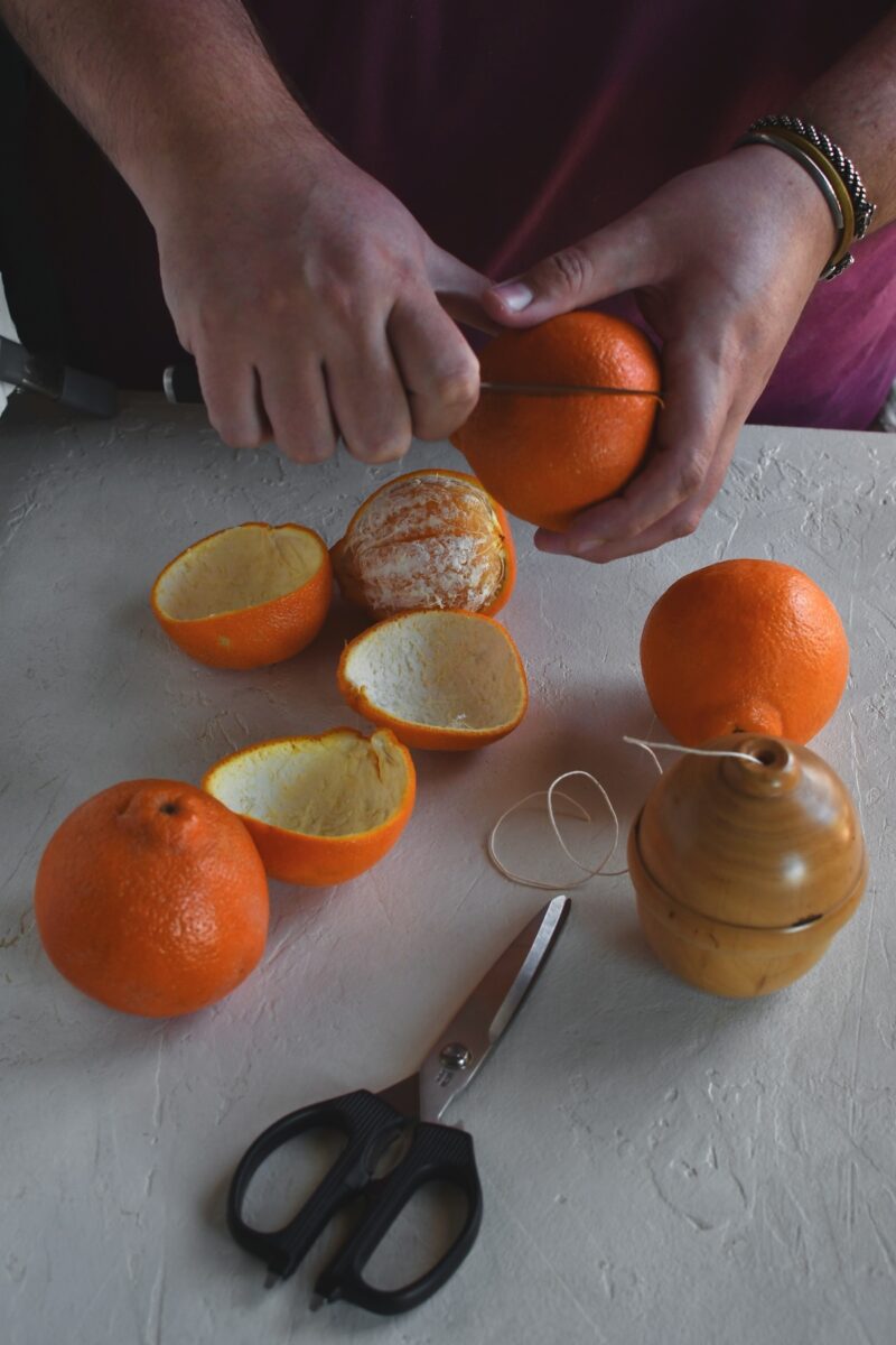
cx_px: 448
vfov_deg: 38.2
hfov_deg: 26.0
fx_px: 1941
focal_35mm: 52
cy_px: 672
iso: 640
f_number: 5
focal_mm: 35
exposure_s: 1/125
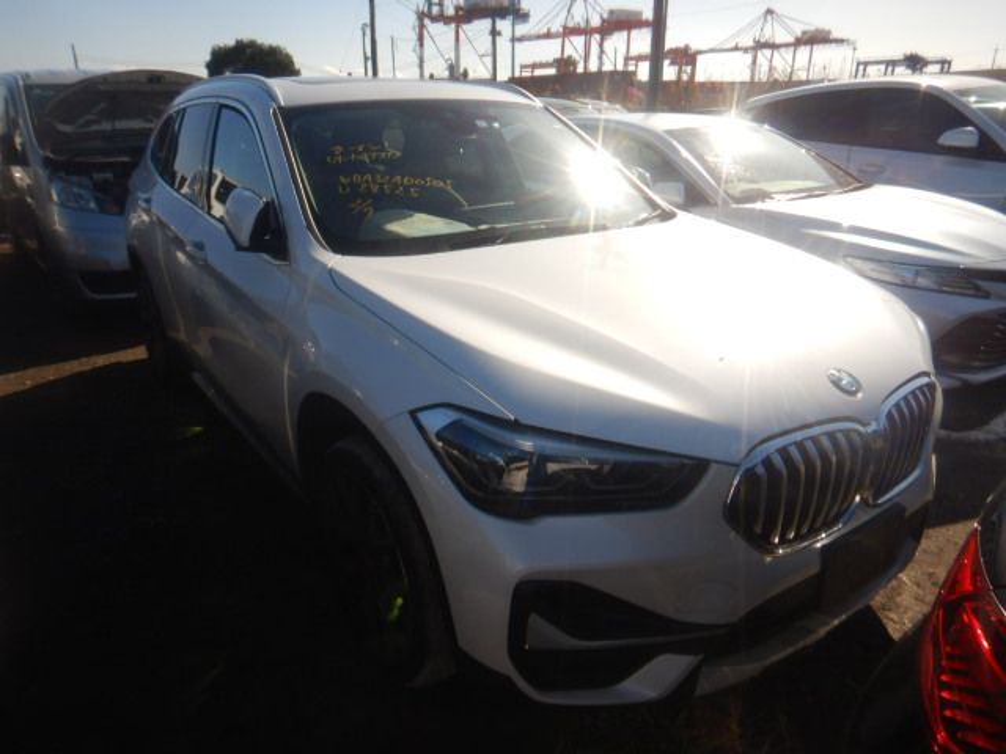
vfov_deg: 56.8
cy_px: 377
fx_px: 697
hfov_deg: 71.6
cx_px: 503
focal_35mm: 24
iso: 125
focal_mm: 4.3
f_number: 2.8
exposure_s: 1/640
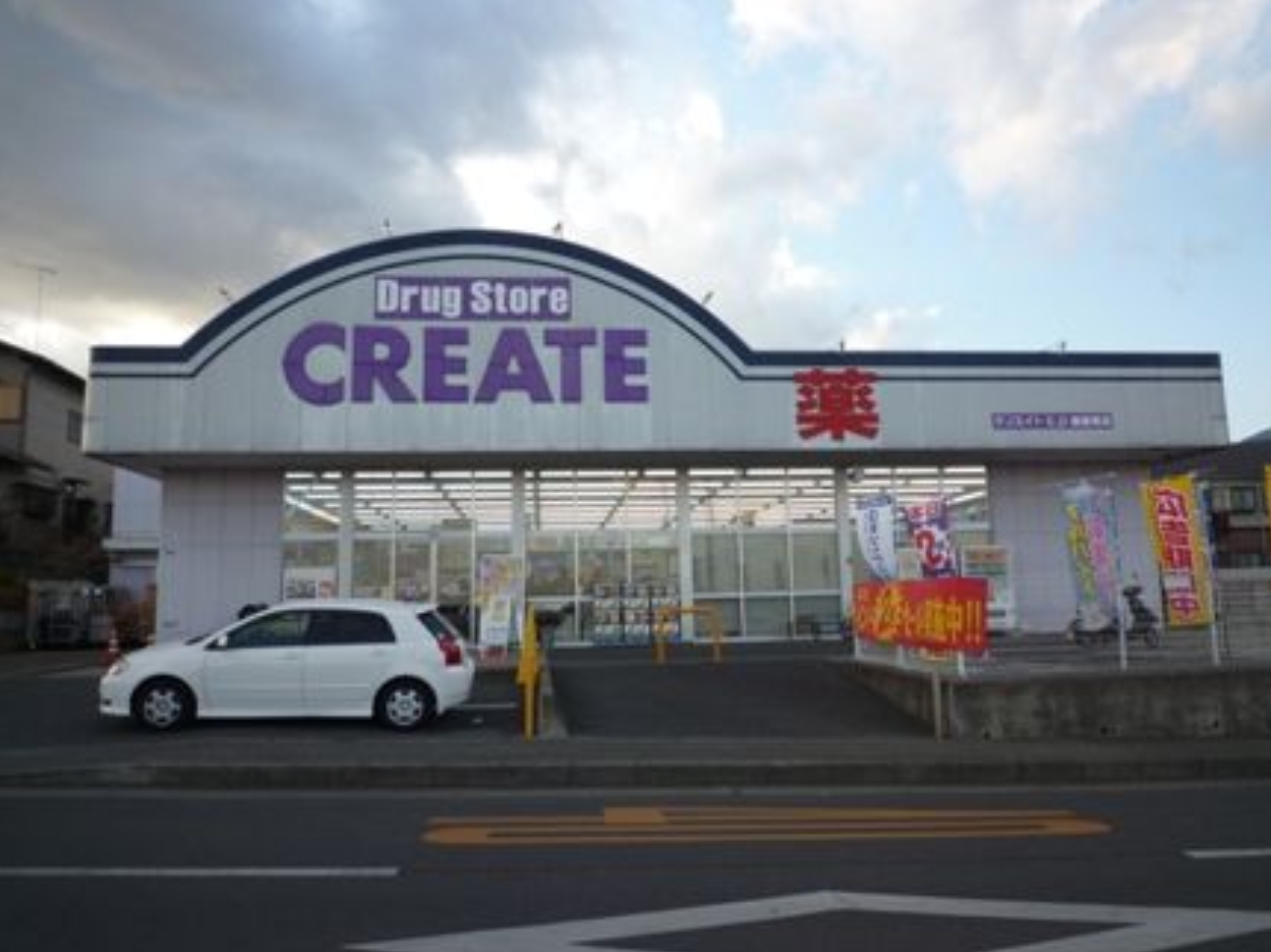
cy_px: 483
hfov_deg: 67.3
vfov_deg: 53.0
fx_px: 954
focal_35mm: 26
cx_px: 652
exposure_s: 1/250
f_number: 2.8
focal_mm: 4.4
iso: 80
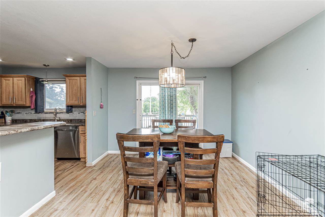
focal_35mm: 15
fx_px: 135
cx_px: 162
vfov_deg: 77.3
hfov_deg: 100.4
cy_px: 108
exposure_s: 1/60
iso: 1000
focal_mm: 10
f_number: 10
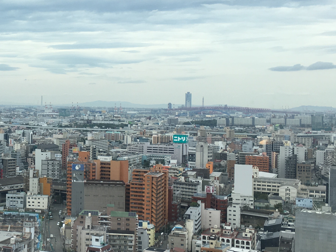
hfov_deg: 28.3
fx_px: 631
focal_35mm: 65
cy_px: 109
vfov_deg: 22.6
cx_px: 15
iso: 25
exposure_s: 1/620
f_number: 2.2
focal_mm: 4.15
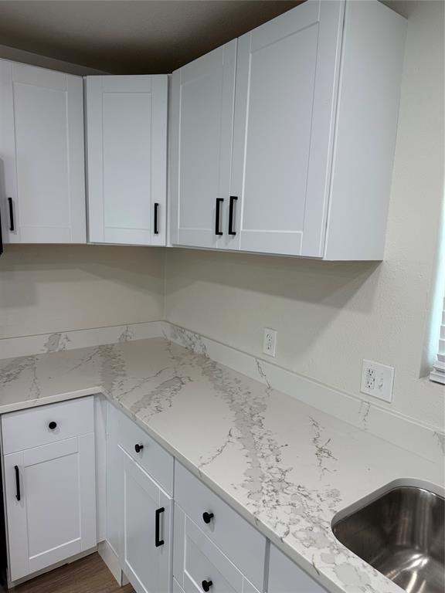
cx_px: 222
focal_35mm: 24
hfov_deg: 56.8
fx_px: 411
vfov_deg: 71.6
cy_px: 296
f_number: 1.78
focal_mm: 6.76
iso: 125
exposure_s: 1/120
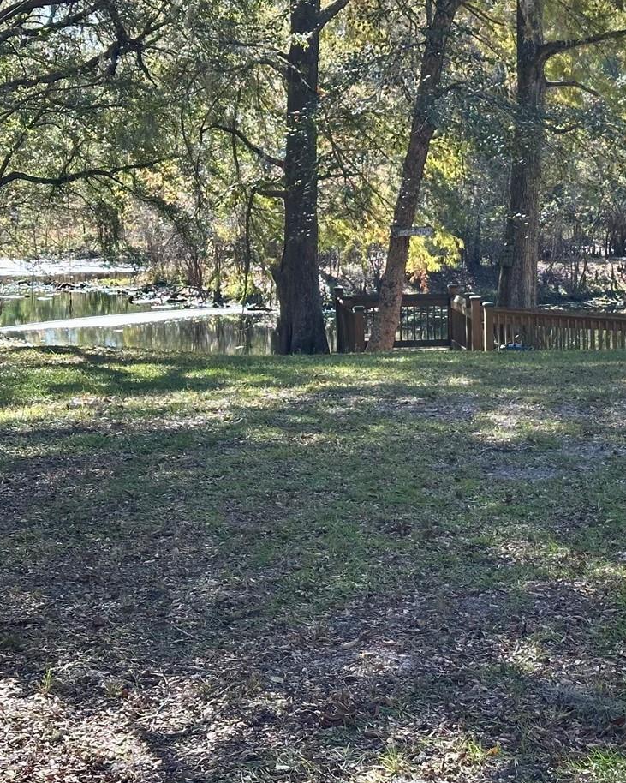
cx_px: 589
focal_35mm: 82
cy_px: 294
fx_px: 1899
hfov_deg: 18.3
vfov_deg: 23.2
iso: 64
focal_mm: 6.86
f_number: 1.78
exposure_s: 1/503
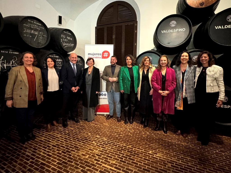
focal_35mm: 14
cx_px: 116
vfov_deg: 85.7
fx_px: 93
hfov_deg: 102.1
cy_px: 86
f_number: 2.2
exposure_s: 1/33
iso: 1250
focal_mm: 2.22
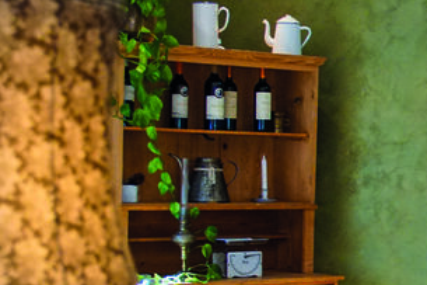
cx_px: 655
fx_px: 1399
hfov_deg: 15.8
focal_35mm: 118
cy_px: 208
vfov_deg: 11.6
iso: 1250
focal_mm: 24
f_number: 4
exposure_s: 1/160
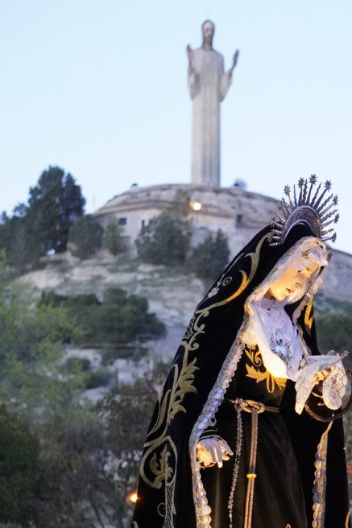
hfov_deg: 8.5
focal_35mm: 161
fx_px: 2362
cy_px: 387
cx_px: 294
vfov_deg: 12.7
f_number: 4.5
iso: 4000
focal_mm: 55
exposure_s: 1/160
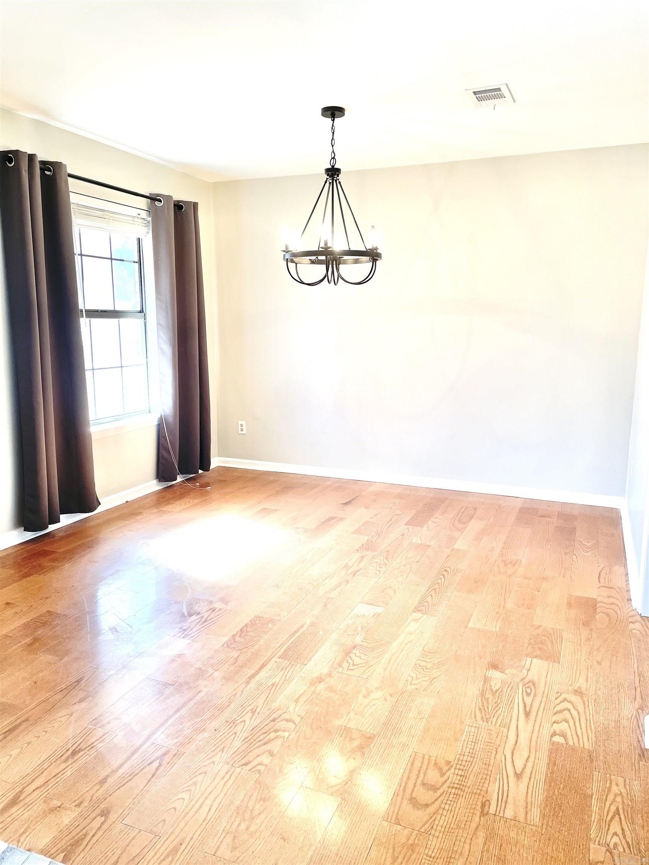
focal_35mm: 26
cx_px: 324
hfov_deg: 53.1
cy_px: 432
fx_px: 650
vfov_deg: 67.3
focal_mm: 4.2
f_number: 1.6
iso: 80
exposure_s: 1/120
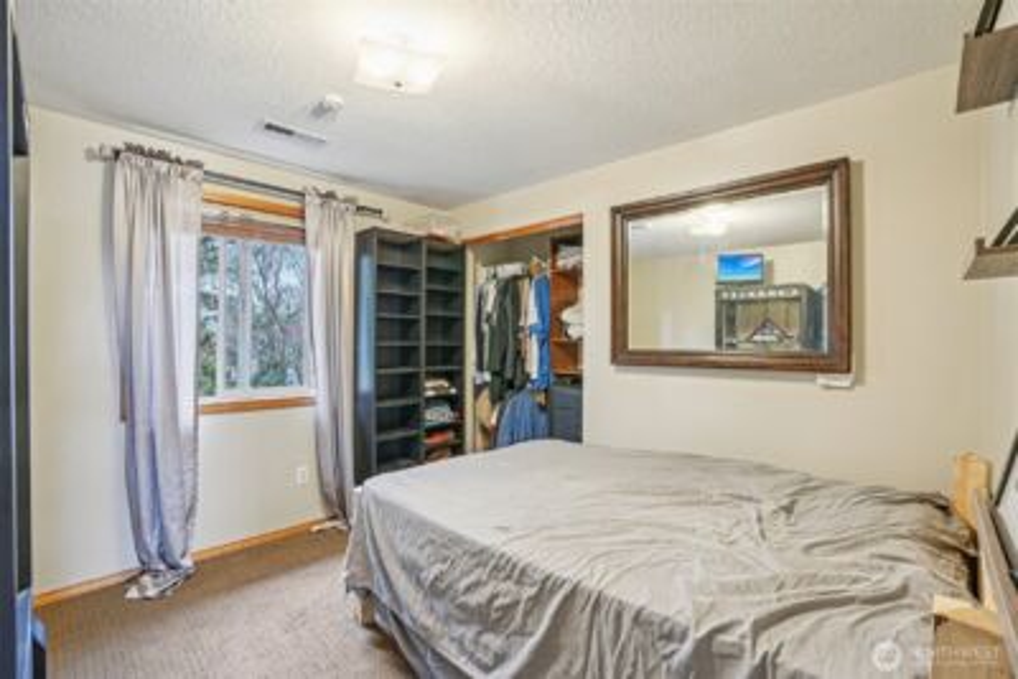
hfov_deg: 96.7
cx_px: 509
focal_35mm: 16
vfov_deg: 73.8
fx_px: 453
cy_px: 340
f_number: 8
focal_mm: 16
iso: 400
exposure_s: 1/2
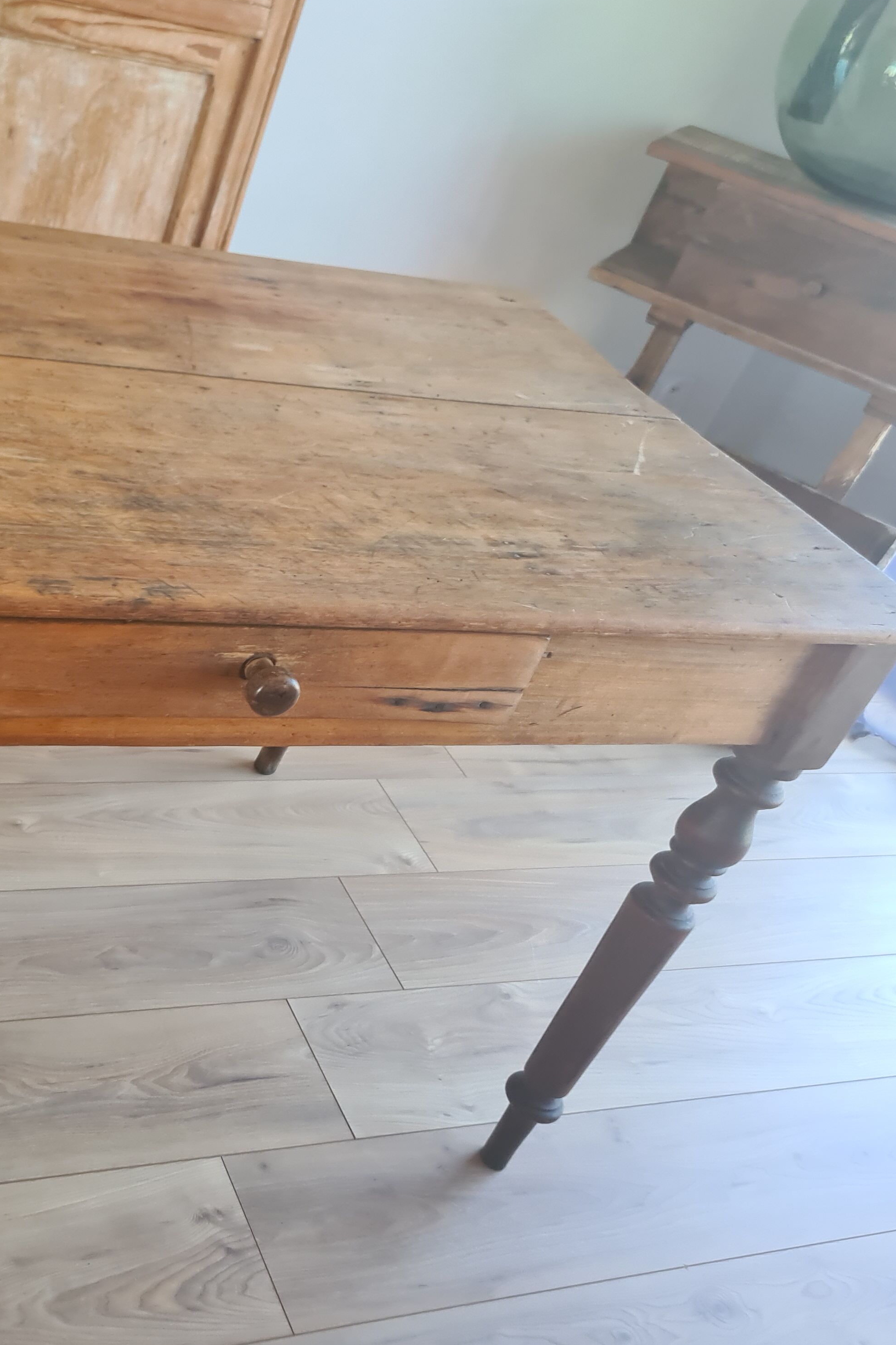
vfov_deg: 51.9
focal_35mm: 37
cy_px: 684
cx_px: 27
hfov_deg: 33.3
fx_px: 1381
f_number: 1.8
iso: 160
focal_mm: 5.4
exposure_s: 1/50
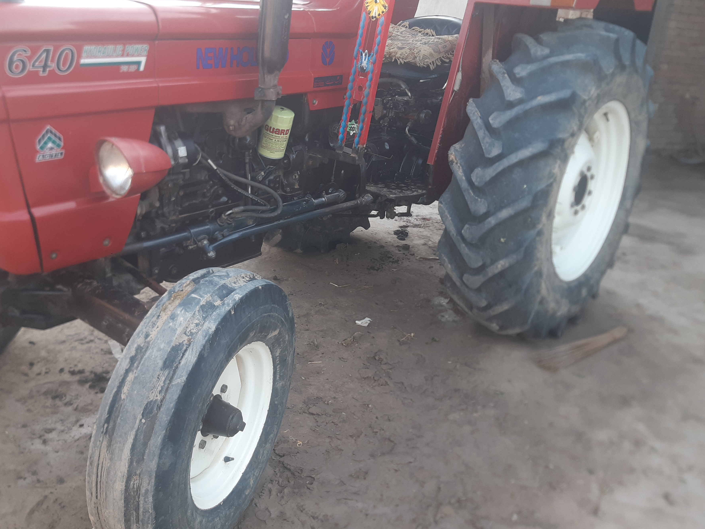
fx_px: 692
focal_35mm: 34
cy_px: 236
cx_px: 300
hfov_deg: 53.7
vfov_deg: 41.7
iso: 100
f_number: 1.7
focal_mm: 3.92
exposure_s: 1/112
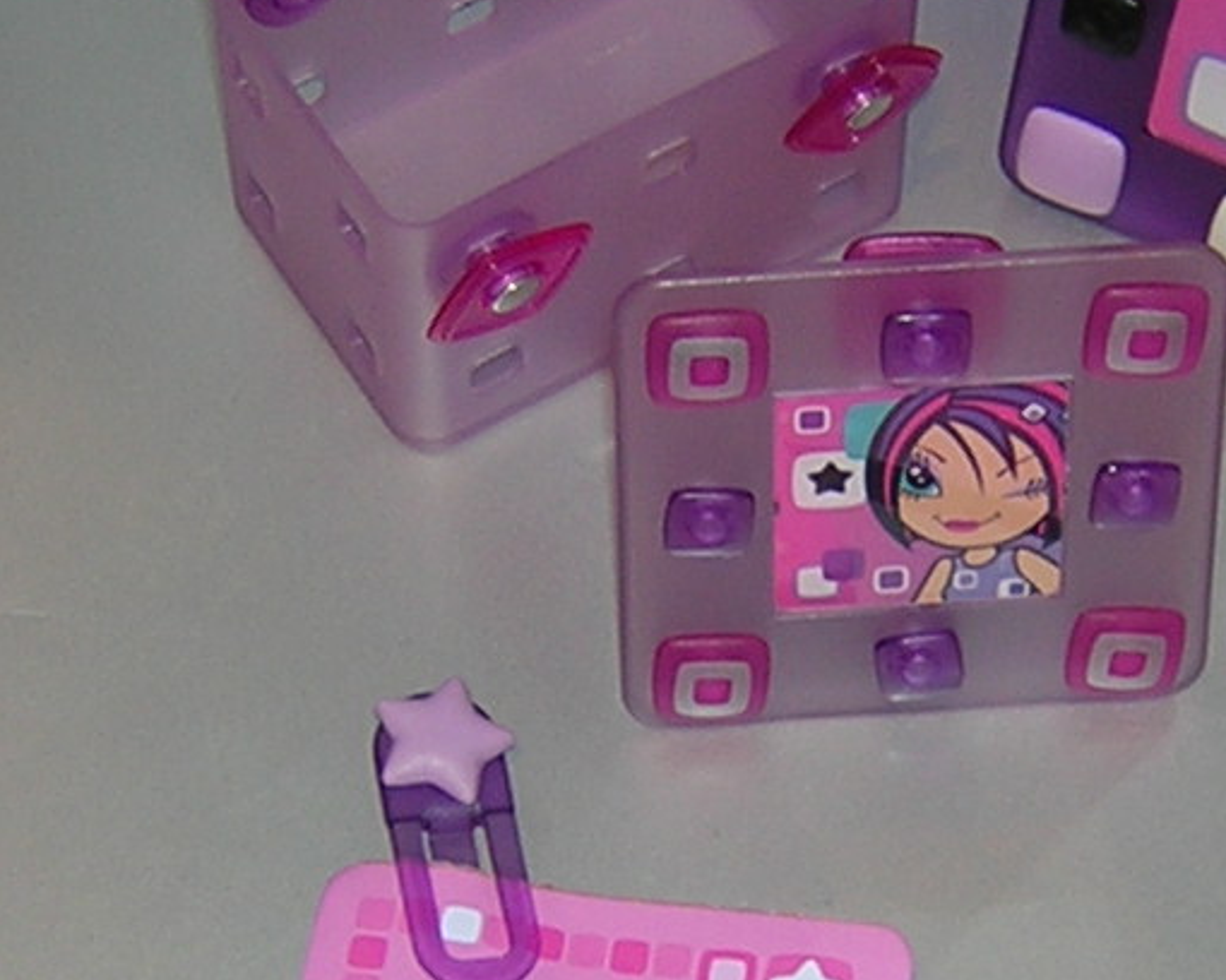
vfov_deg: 10.7
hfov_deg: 13.4
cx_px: 805
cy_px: 675
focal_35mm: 144
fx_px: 5225
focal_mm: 6.1
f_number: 2.9
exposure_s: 1/60.1
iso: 100
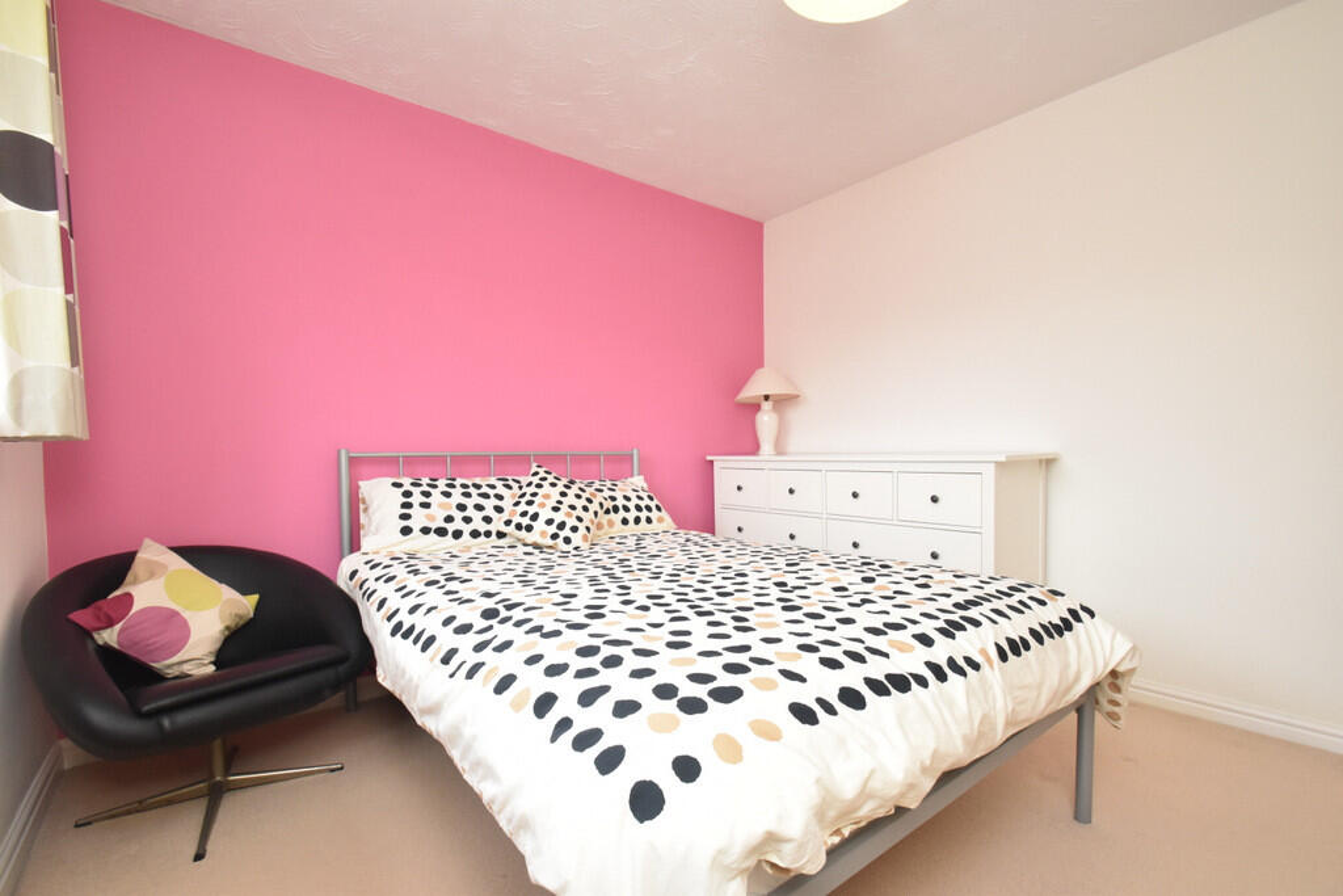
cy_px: 448
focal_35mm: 15
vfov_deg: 77.3
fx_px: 560
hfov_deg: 100.4
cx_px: 672
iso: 1100
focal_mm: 10
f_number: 9
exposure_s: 1/60
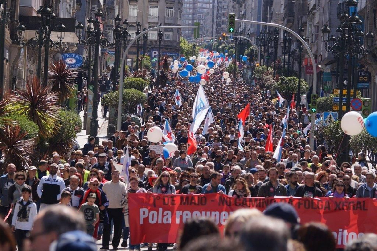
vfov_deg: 6.5
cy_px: 126
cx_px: 188
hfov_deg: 9.8
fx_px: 2199
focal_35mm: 210
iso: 200
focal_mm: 140
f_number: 6.3
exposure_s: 1/500
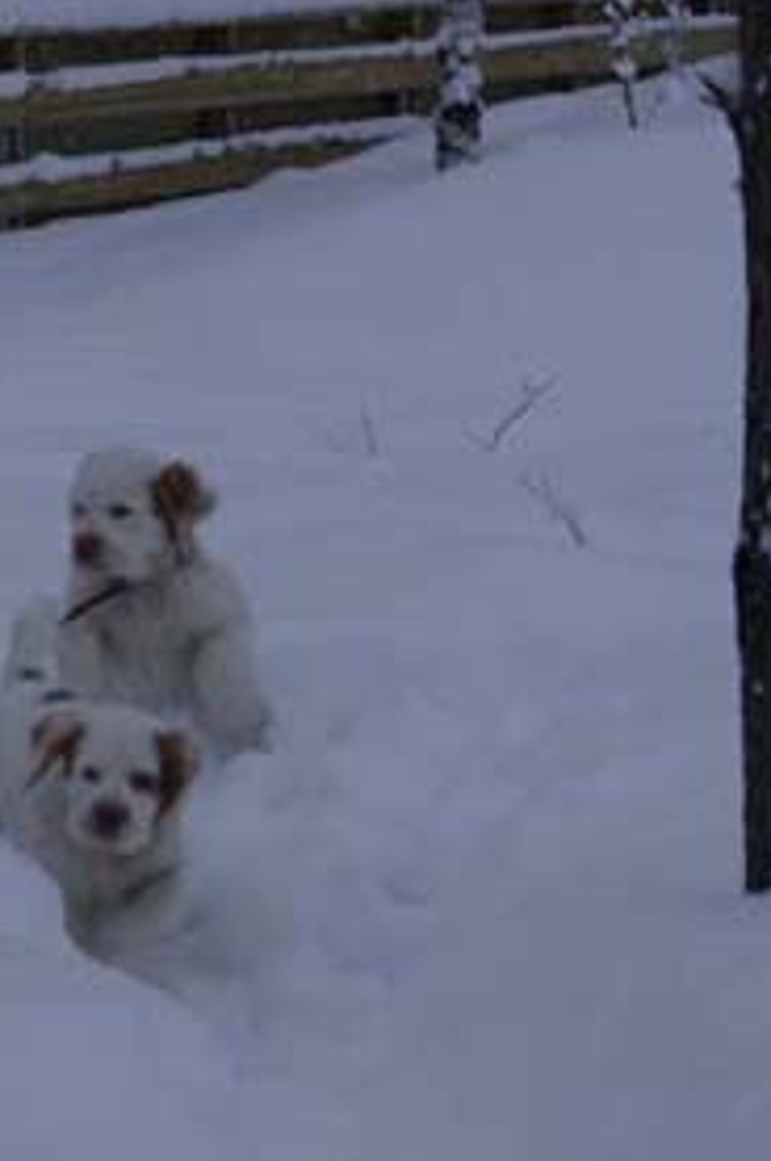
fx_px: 7342
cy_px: 323
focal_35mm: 228
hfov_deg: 6.0
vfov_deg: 9.0
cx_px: -193
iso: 100
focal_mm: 70
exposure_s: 1/125
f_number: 8
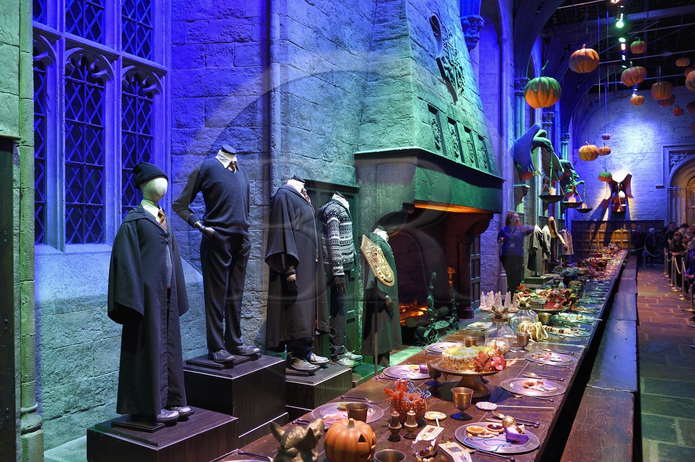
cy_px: 231
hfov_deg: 62.0
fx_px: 579
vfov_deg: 43.5
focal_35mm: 30
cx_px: 348
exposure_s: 1/10
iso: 1600
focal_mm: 30
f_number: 6.3
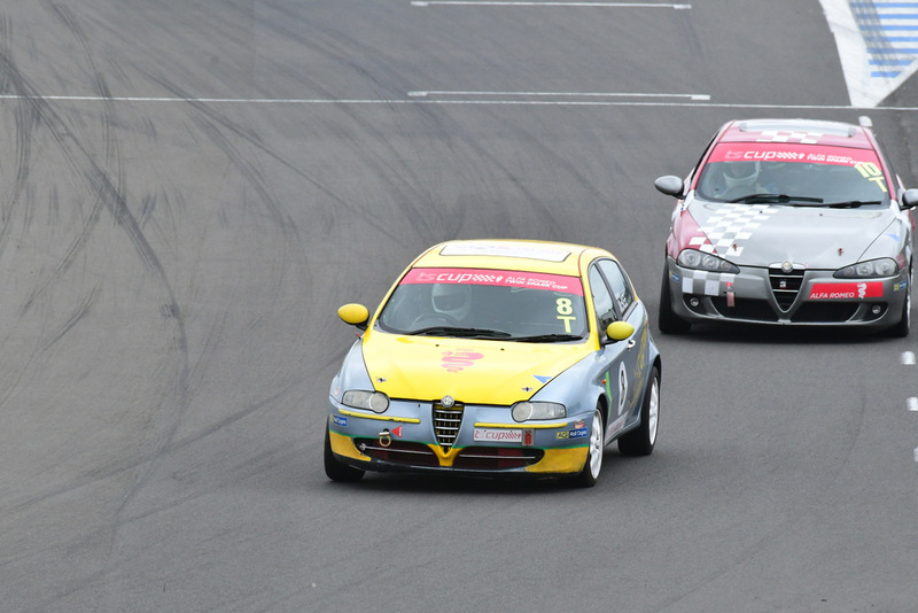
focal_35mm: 750
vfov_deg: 1.8
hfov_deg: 2.7
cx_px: 459
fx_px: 19131
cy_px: 306
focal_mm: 500
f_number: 11
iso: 1250
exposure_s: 1/640
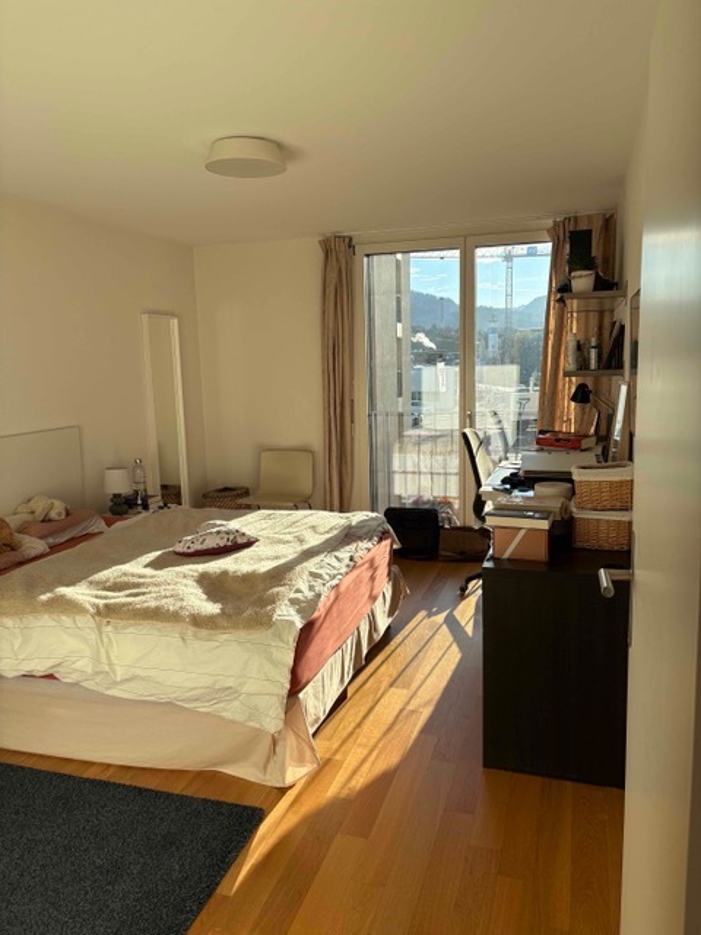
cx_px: 350
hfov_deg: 53.1
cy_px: 468
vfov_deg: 67.3
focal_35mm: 26
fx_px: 702
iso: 64
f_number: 1.6
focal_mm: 5.96
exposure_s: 1/1667
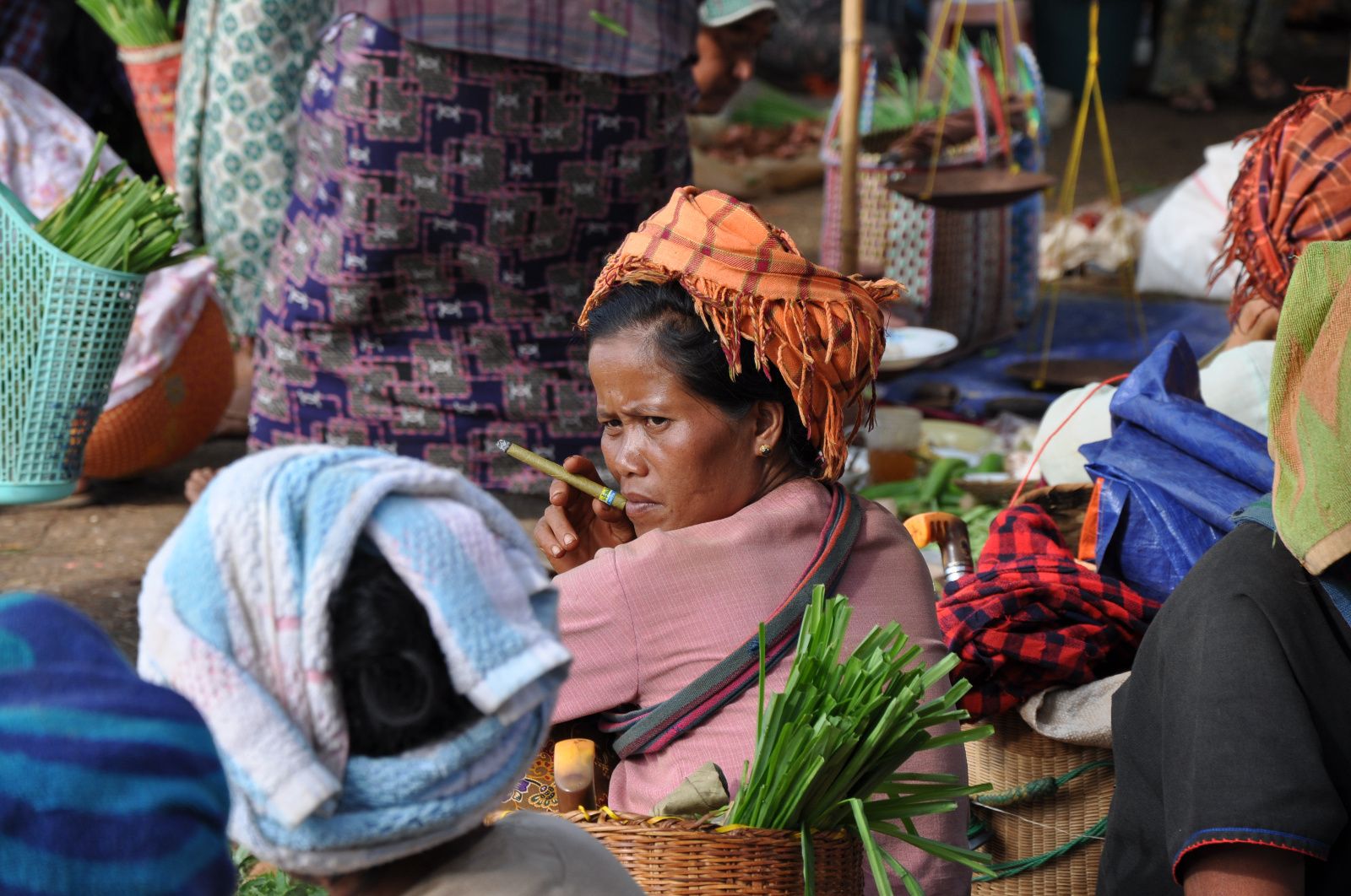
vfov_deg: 8.7
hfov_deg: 13.1
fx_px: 5902
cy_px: 448
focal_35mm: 158
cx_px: 676
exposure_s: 1/200
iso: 200
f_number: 7.1
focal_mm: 105
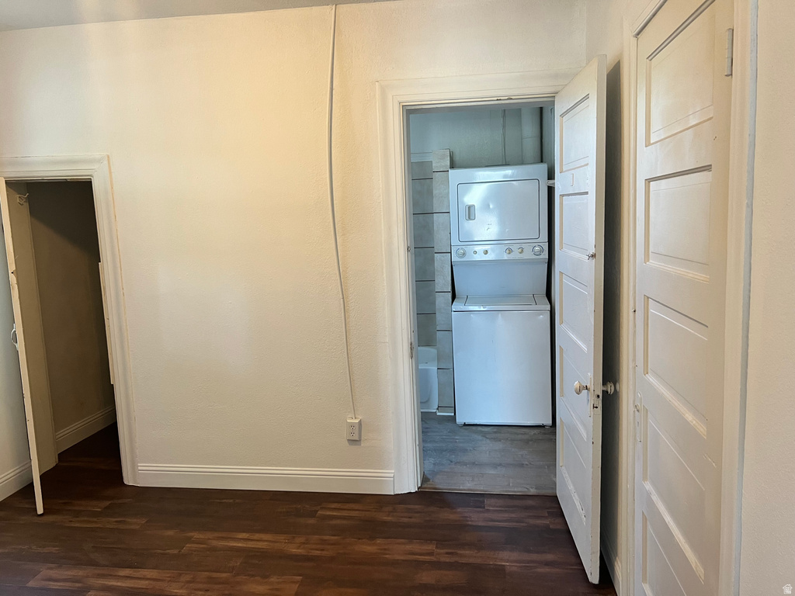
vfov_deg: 53.1
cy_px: 298
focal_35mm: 26
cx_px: 398
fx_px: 597
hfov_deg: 67.3
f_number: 1.5
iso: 100
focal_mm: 5.7
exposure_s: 1/60
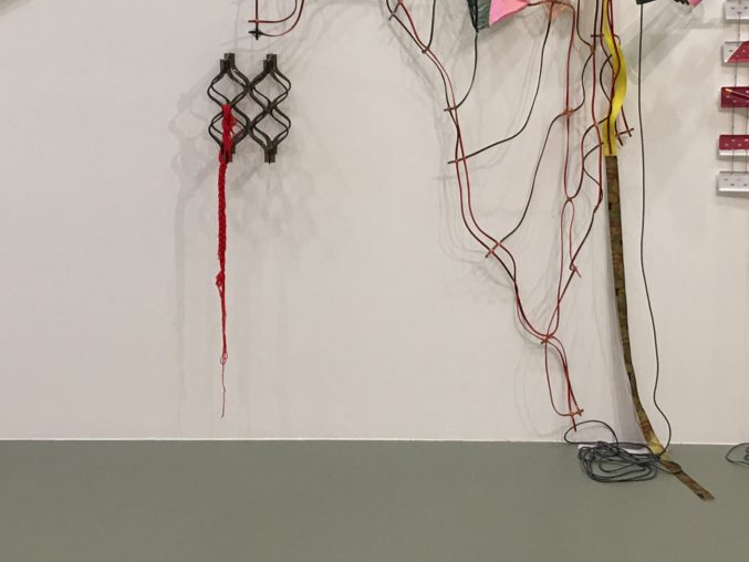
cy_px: 108
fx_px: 1558
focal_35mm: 72
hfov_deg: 27.0
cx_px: 443
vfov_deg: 20.2
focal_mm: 4.15
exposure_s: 1/17
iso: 40
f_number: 2.2
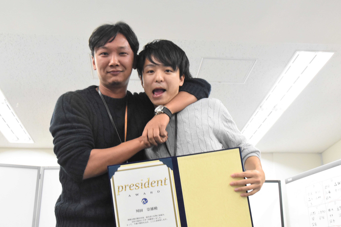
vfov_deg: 29.9
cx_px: 154
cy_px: 115
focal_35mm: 45
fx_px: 426
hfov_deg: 43.6
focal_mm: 26
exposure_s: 1/60
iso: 5000
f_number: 9
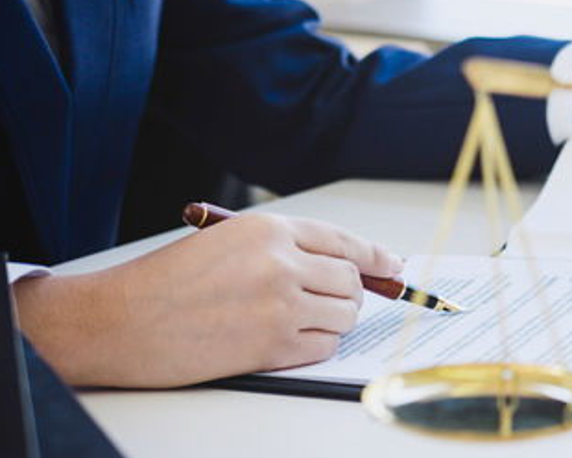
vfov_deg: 11.3
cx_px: 744
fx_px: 2302
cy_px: 289
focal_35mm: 136
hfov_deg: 13.6
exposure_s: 1/125
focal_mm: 35
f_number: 2.8
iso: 200
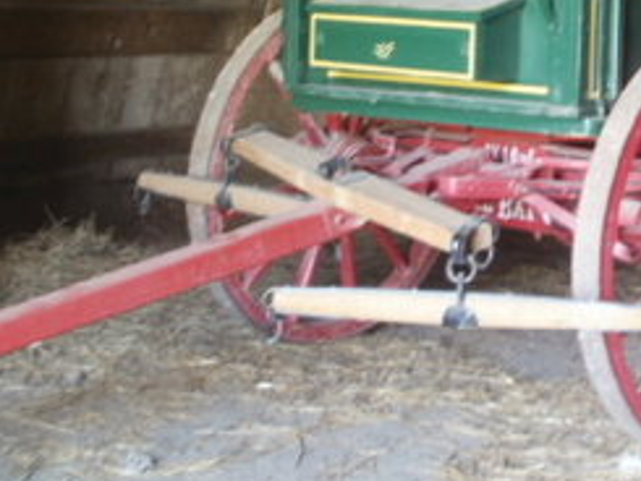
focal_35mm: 88
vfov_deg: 16.7
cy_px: 123
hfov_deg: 21.6
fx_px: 1630
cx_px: 617
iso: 100
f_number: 3.5
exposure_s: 1/4
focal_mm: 6.3
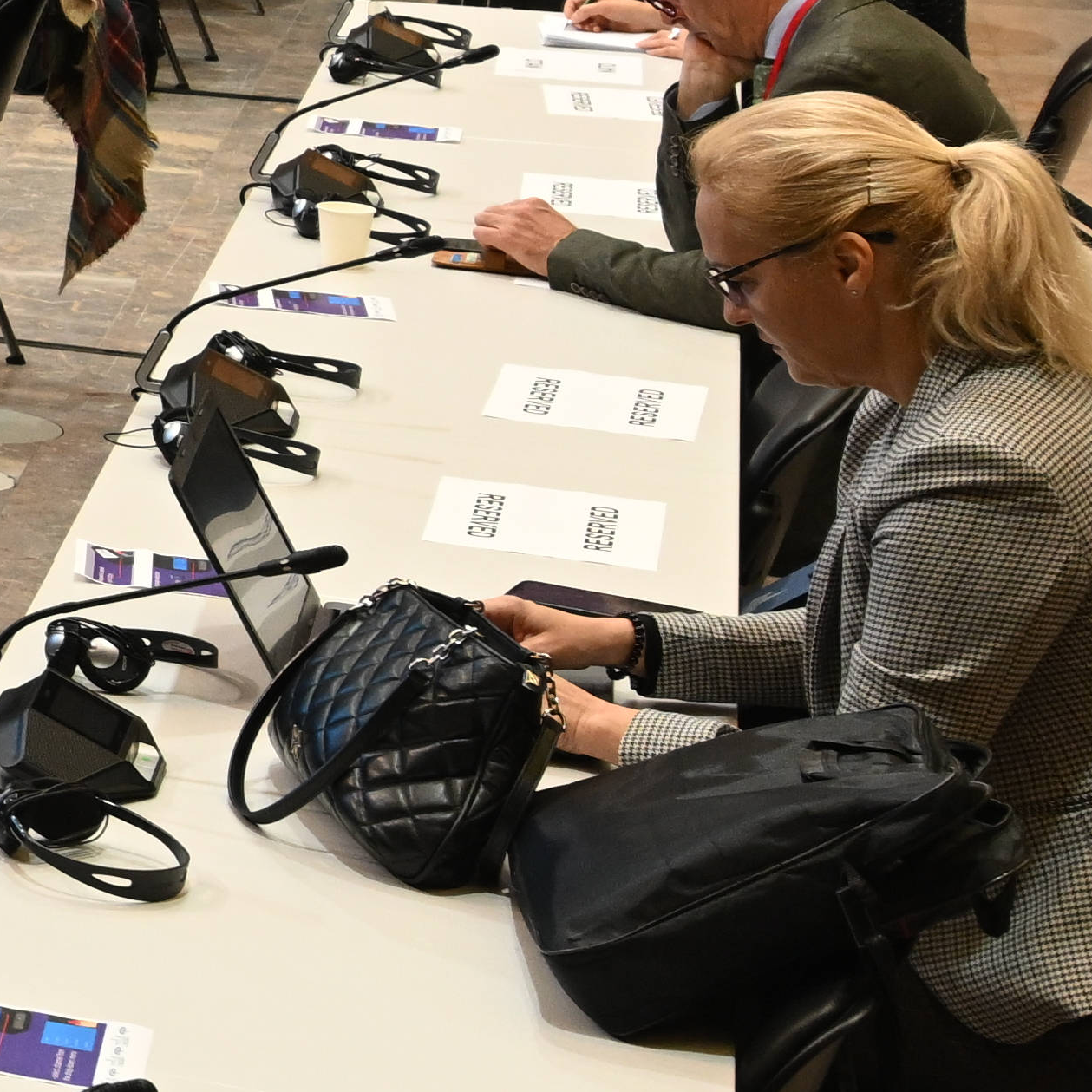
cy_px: -119
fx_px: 4176
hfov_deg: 10.7
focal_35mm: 117
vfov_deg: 14.5
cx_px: -2080
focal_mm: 21
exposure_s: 1/200
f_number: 4
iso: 1000
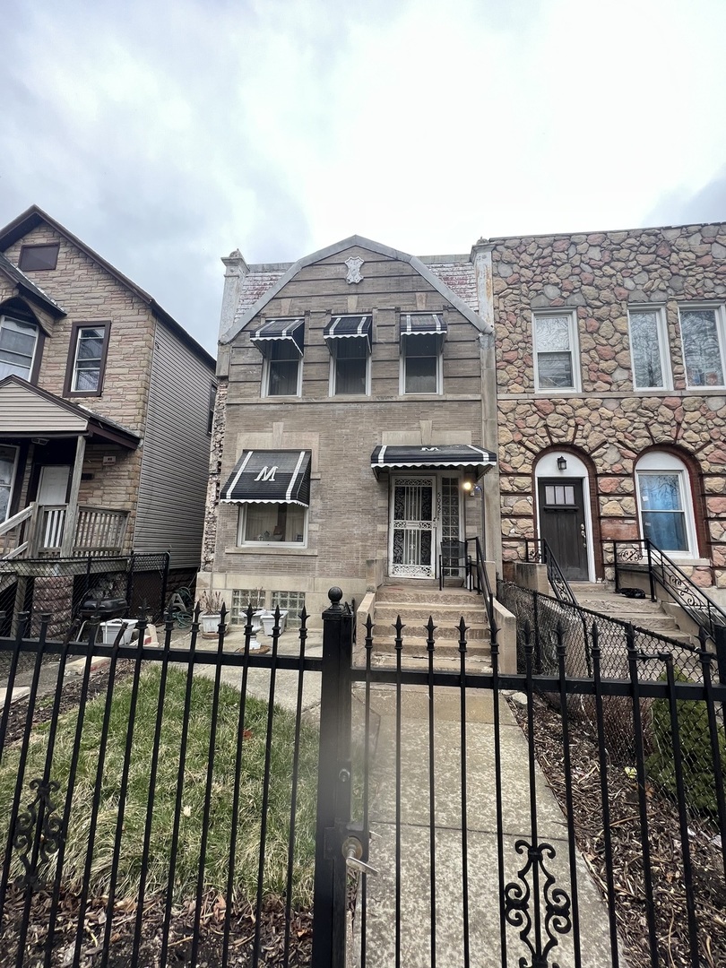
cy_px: 484
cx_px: 363
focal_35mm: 13
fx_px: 364
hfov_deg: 89.9
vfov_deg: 106.2
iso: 32
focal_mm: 1.57
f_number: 1.8
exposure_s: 1/245
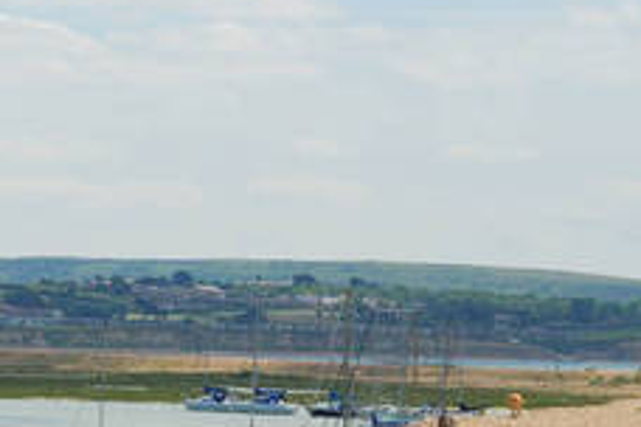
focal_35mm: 323
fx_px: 5751
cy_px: 258
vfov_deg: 4.3
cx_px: -163
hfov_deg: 6.3
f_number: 9
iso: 100
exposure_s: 1/320
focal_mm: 70
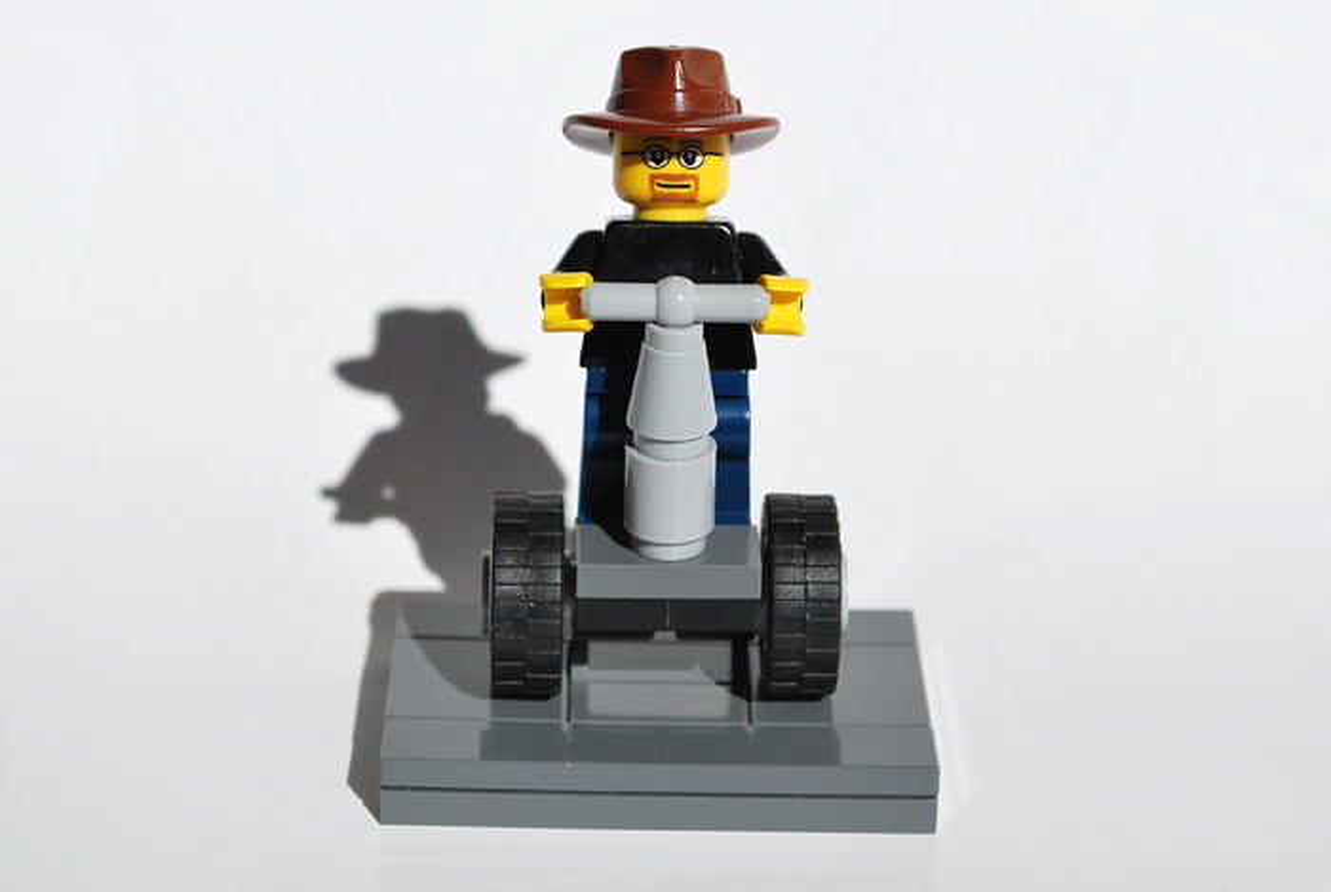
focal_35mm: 82
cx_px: 666
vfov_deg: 16.6
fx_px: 3055
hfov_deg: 24.6
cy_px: 446
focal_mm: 55
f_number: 8
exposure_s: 1/800
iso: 100
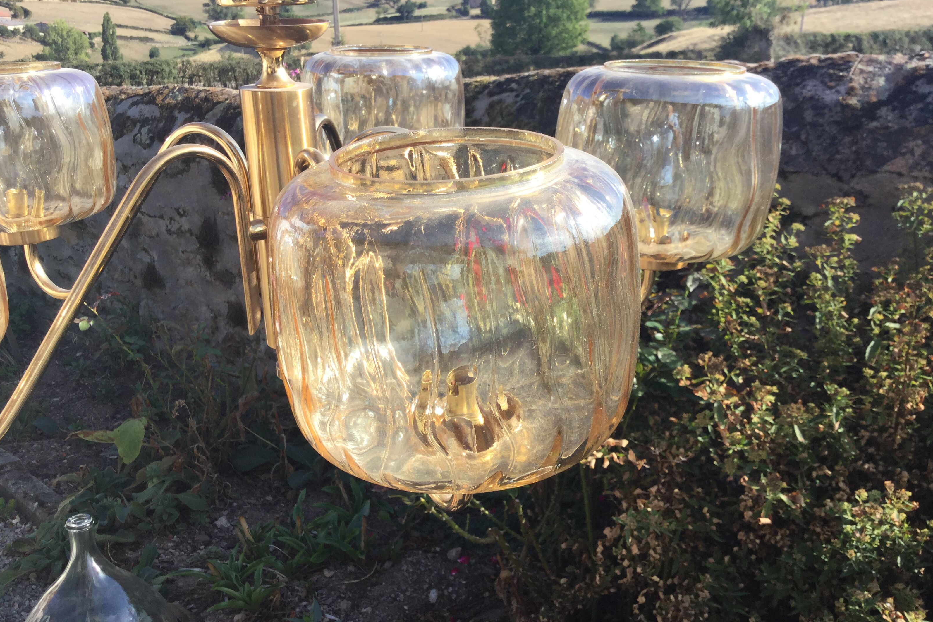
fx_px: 855
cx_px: 457
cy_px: 308
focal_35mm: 33
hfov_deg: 57.2
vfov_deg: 40.0
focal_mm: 3.3
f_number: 2.4
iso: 25
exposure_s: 1/566
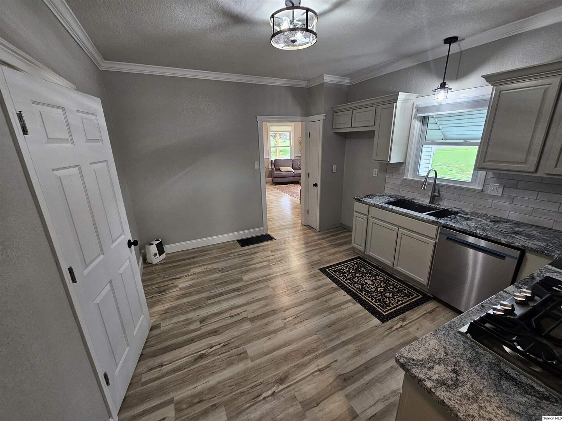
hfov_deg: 106.2
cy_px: 210
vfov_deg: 89.9
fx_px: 211
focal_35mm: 13
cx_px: 281
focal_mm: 2.2
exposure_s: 1/60
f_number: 2.2
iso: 200
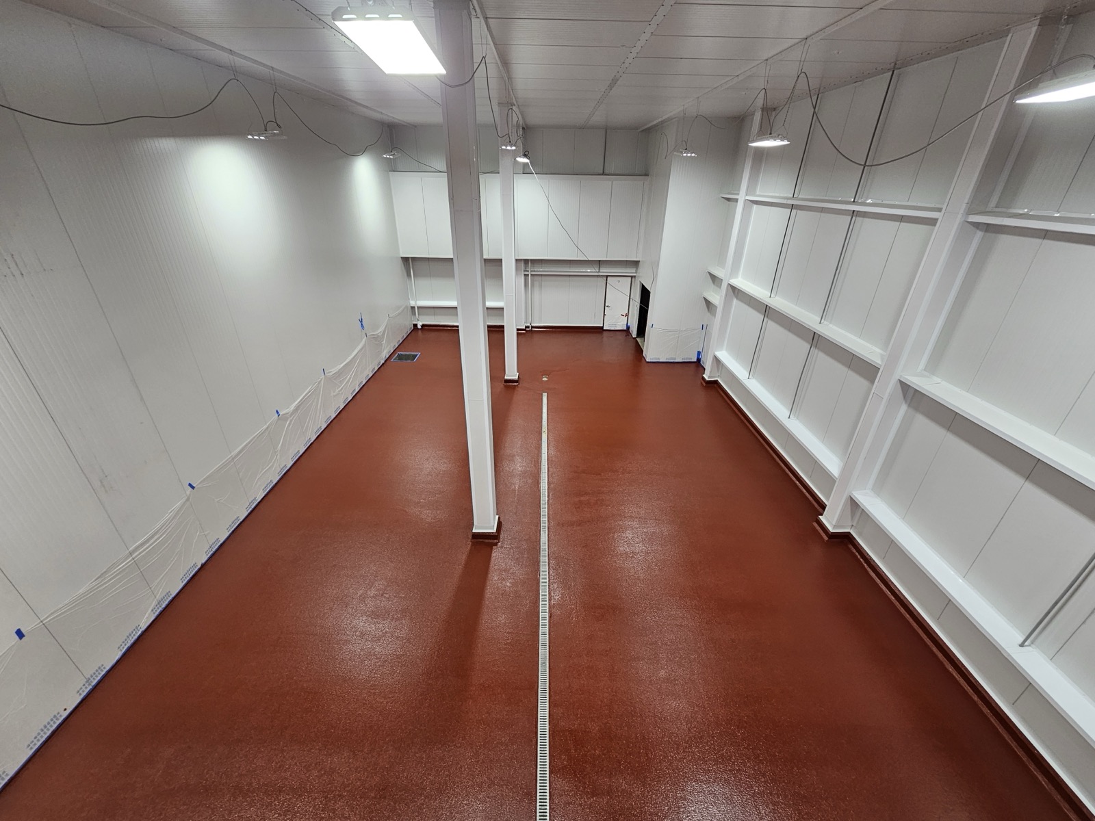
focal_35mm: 13
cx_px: 548
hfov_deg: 106.2
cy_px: 410
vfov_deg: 89.9
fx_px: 411
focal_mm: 2.2
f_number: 2.2
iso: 100
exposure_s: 1/60
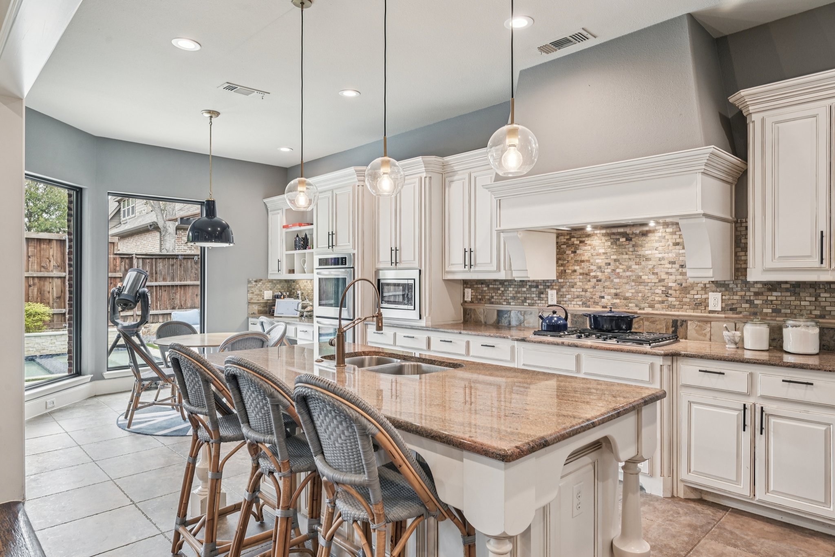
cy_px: 278
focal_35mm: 22
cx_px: 418
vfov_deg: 58.3
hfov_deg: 79.9
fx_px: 499
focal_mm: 21.5
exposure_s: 1/25
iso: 400
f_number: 8
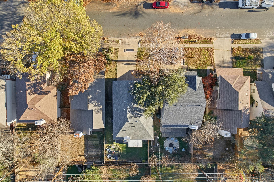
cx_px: 137
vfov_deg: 57.2
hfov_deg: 78.6
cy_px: 91
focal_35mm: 22
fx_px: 167
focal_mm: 8.4
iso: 100
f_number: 2.8
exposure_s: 1/30
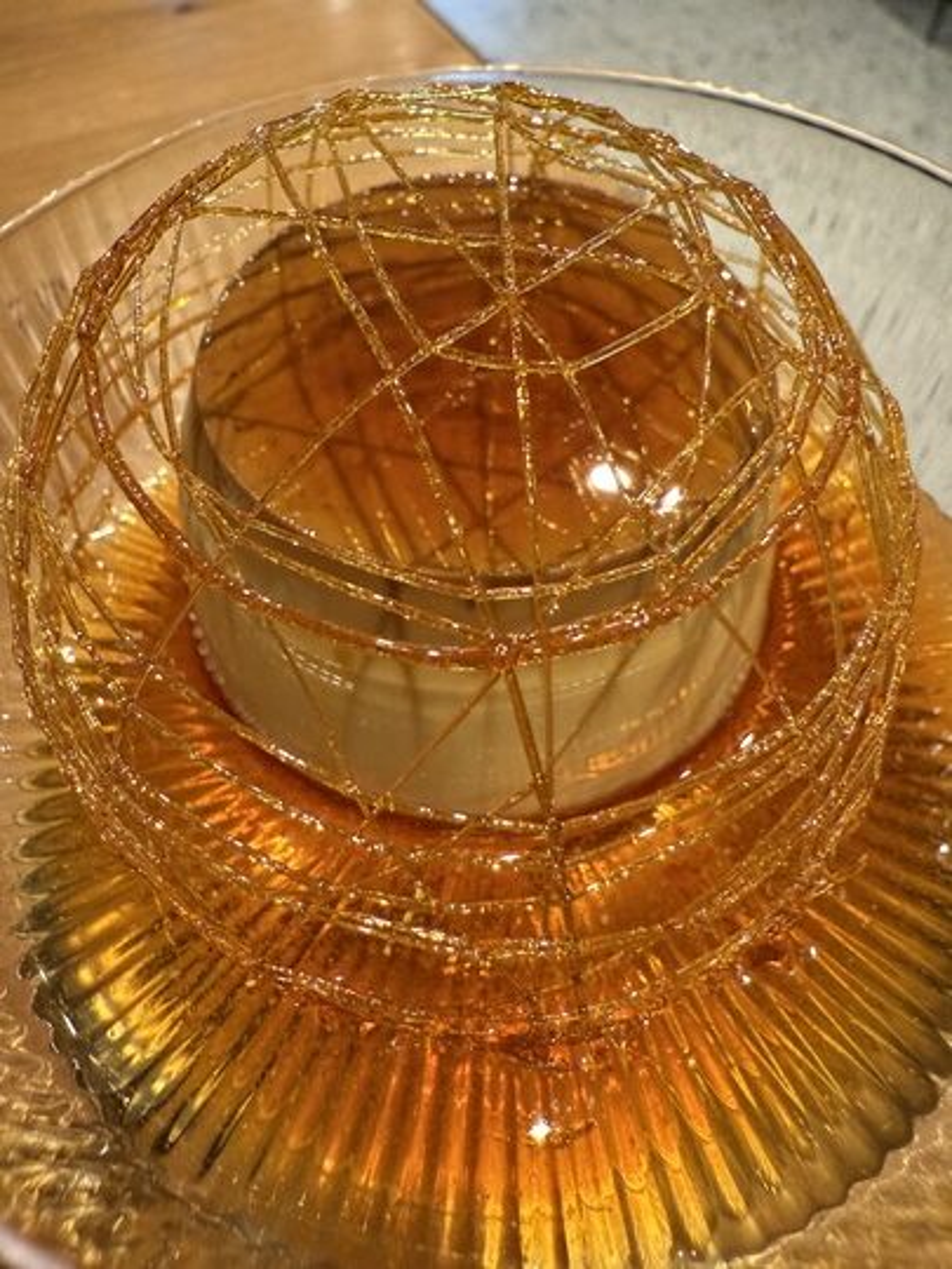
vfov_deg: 71.6
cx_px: 476
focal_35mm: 24
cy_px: 634
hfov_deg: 56.8
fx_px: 880
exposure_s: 1/60
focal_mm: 2.22
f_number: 2.2
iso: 640
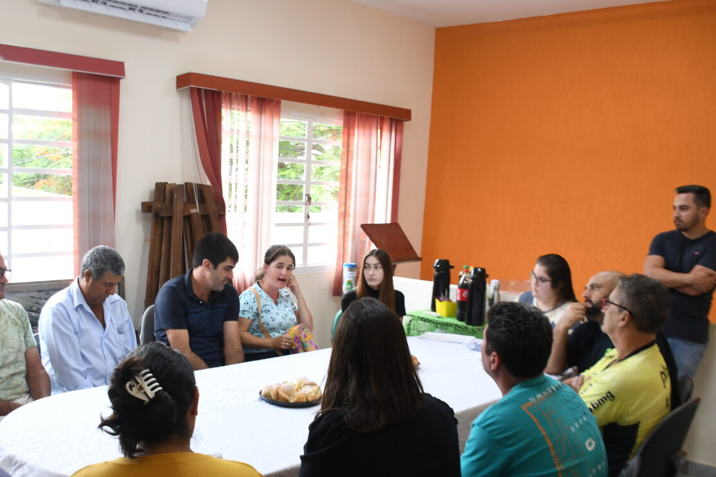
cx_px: 268
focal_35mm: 37
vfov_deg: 35.9
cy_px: 273
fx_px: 736
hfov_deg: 51.3
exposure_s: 1/50
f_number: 3.5
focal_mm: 18
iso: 400
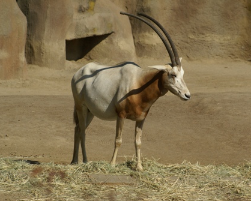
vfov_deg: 4.6
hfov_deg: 5.7
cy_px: 100
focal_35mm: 339
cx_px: 148
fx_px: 2520
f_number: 9
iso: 400
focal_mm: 200
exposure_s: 1/1600
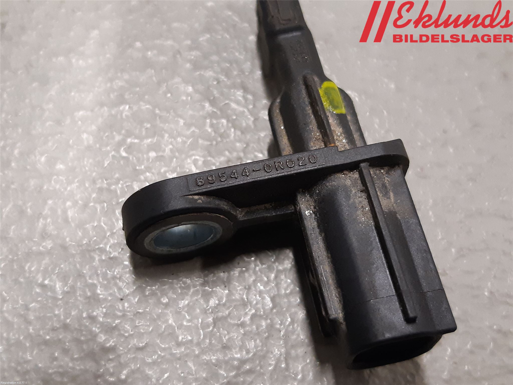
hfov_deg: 67.3
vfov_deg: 53.1
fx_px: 385
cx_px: 256
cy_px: 192
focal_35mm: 26
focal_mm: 3.93
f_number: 1.7
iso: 200
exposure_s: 1/50
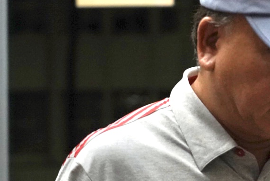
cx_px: 284
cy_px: 141
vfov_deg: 7.5
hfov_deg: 11.0
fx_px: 1381
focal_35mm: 184
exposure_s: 1/320
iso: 6400
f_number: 4
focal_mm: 65
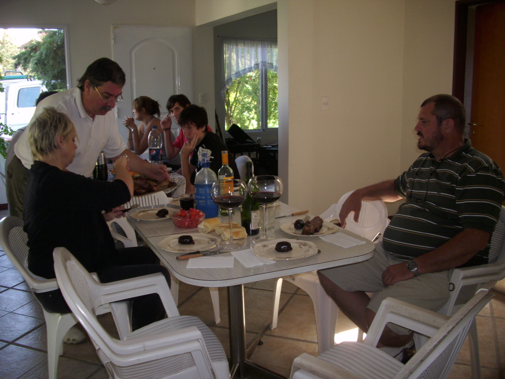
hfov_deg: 58.4
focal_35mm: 31
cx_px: 252
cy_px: 190
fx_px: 452
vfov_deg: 45.4
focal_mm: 6.2
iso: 50
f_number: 2.8
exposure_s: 1/30
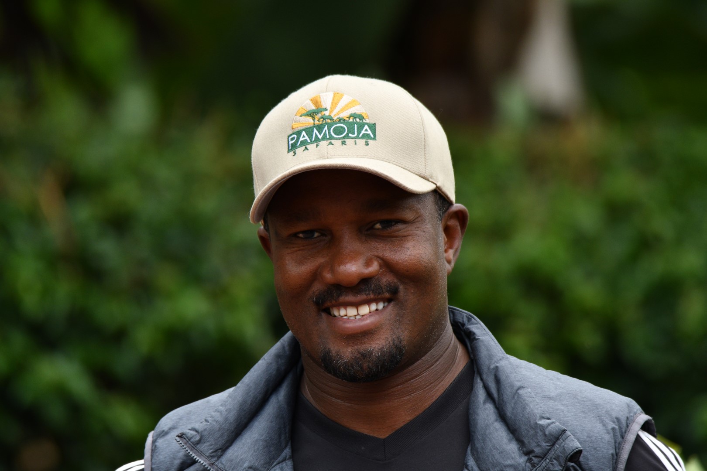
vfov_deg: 1.8
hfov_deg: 2.7
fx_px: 14728
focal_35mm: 750
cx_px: 354
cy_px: 236
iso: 400
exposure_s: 1/500
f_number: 6.3
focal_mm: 500
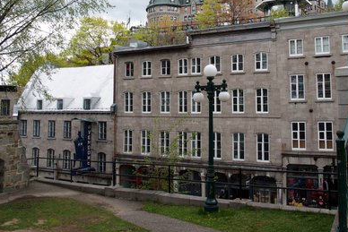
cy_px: 79
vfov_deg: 36.6
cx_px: 185
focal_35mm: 36
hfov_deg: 53.1
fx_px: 348
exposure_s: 1/400
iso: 100
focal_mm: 6
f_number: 3.5
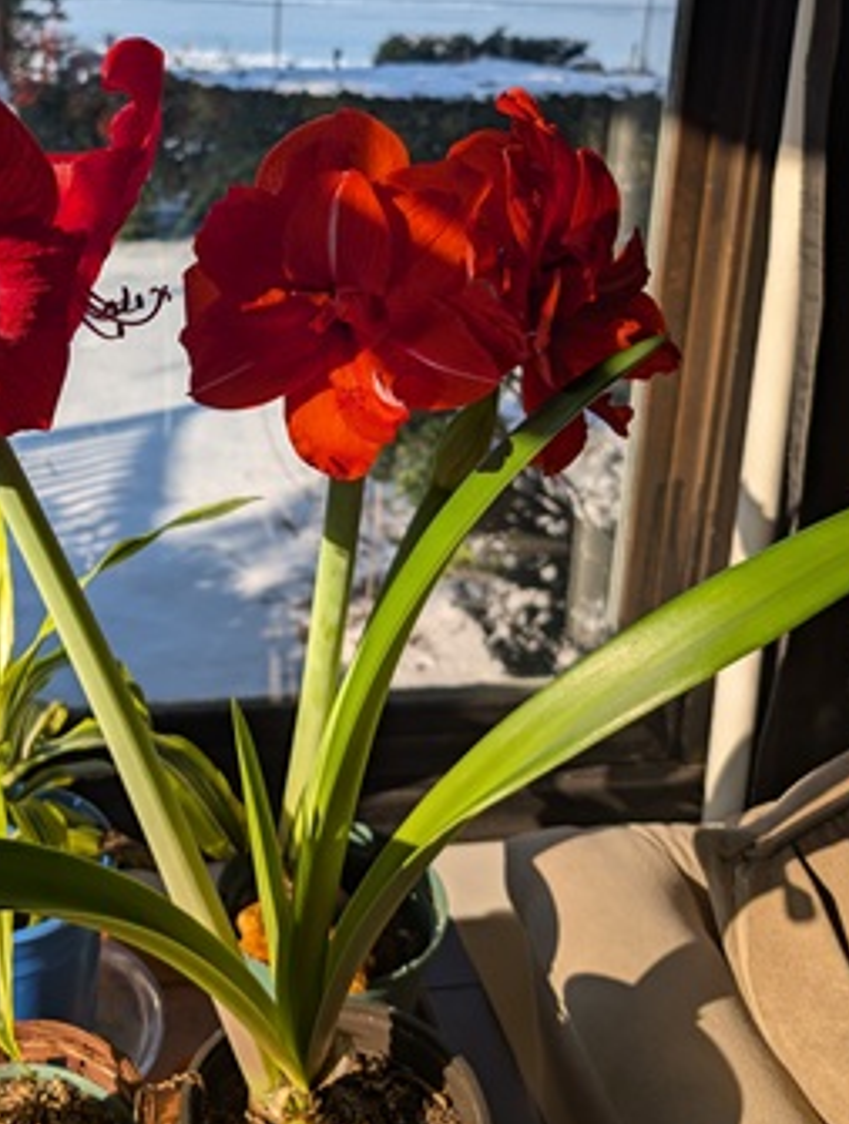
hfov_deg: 37.1
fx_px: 1237
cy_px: 327
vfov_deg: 47.6
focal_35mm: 38
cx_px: 228
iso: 19
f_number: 1.68
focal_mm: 6.9
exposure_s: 1/763
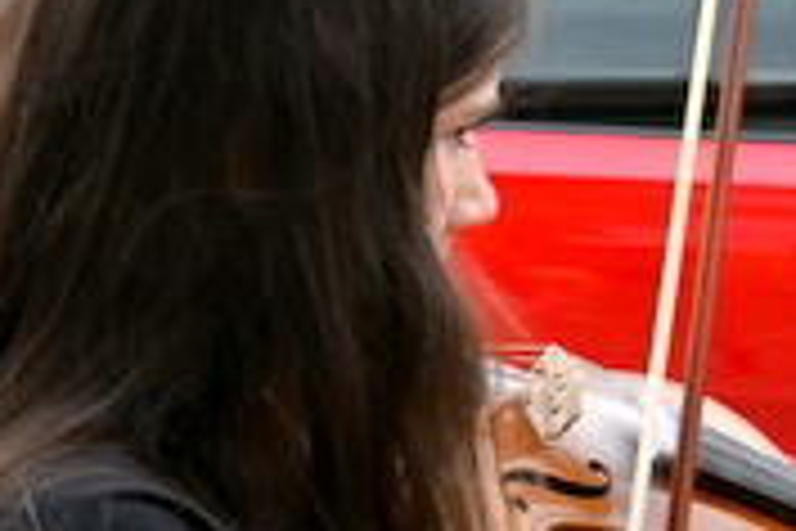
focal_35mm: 166
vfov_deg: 8.2
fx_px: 3679
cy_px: 335
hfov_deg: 10.0
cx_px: -1412
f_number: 5.6
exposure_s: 1/250
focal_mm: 24.5
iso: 125
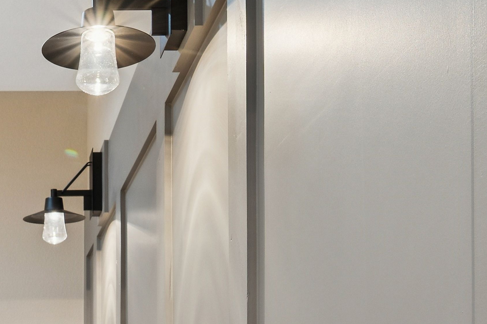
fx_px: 998
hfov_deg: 25.9
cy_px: 469
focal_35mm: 74
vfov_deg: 16.9
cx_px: -10
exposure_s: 1/13
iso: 400
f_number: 9
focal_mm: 20.5
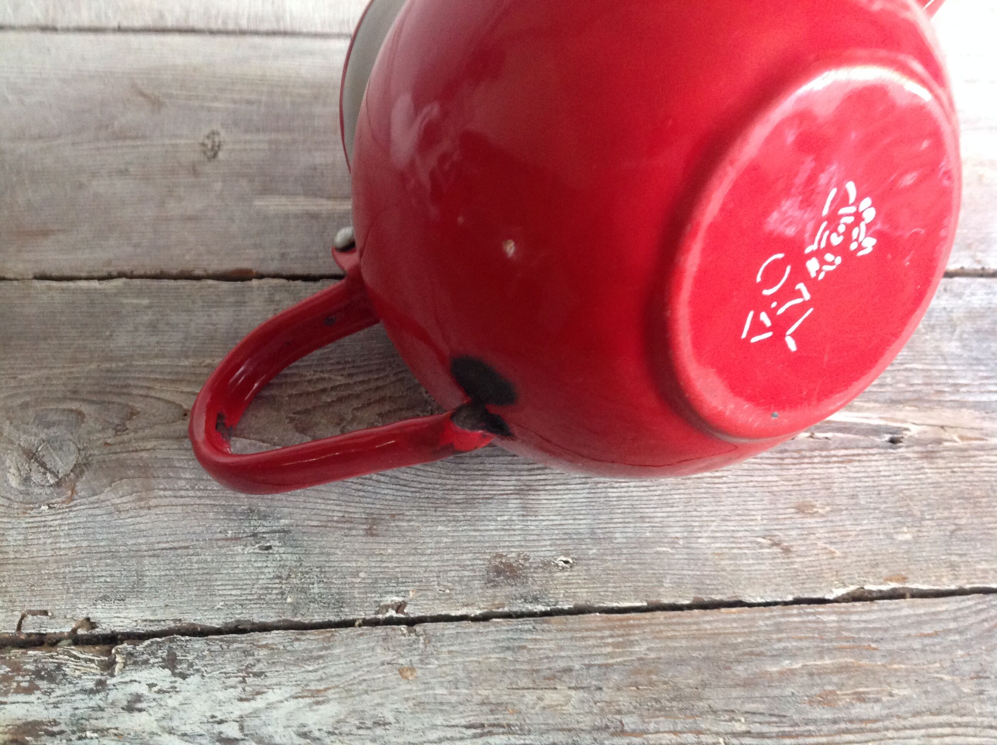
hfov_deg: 52.7
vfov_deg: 40.6
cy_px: 372
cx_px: 498
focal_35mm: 35
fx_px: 1007
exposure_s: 1/15
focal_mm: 4.28
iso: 250
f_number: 2.4
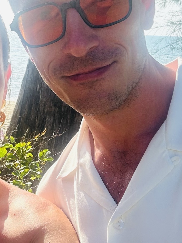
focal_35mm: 59
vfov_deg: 32.2
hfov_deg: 24.5
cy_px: 65
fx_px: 414
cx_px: 40
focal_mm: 2.69
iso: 25
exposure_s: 1/458
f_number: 1.9
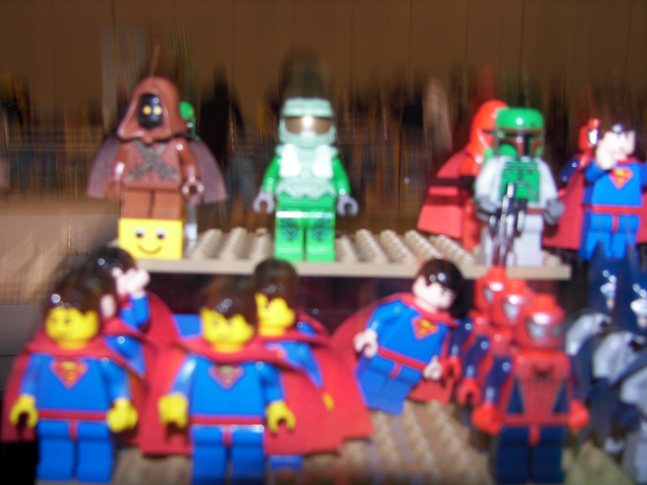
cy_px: 242
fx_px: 673
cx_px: 324
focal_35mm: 36
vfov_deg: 39.7
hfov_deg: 51.4
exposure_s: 1/30
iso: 64
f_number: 2.8
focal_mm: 6
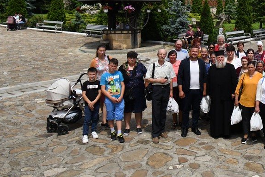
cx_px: 269
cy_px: 25
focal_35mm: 44
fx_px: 324
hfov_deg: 39.0
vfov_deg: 29.5
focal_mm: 14
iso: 640
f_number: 6.3
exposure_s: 1/3200
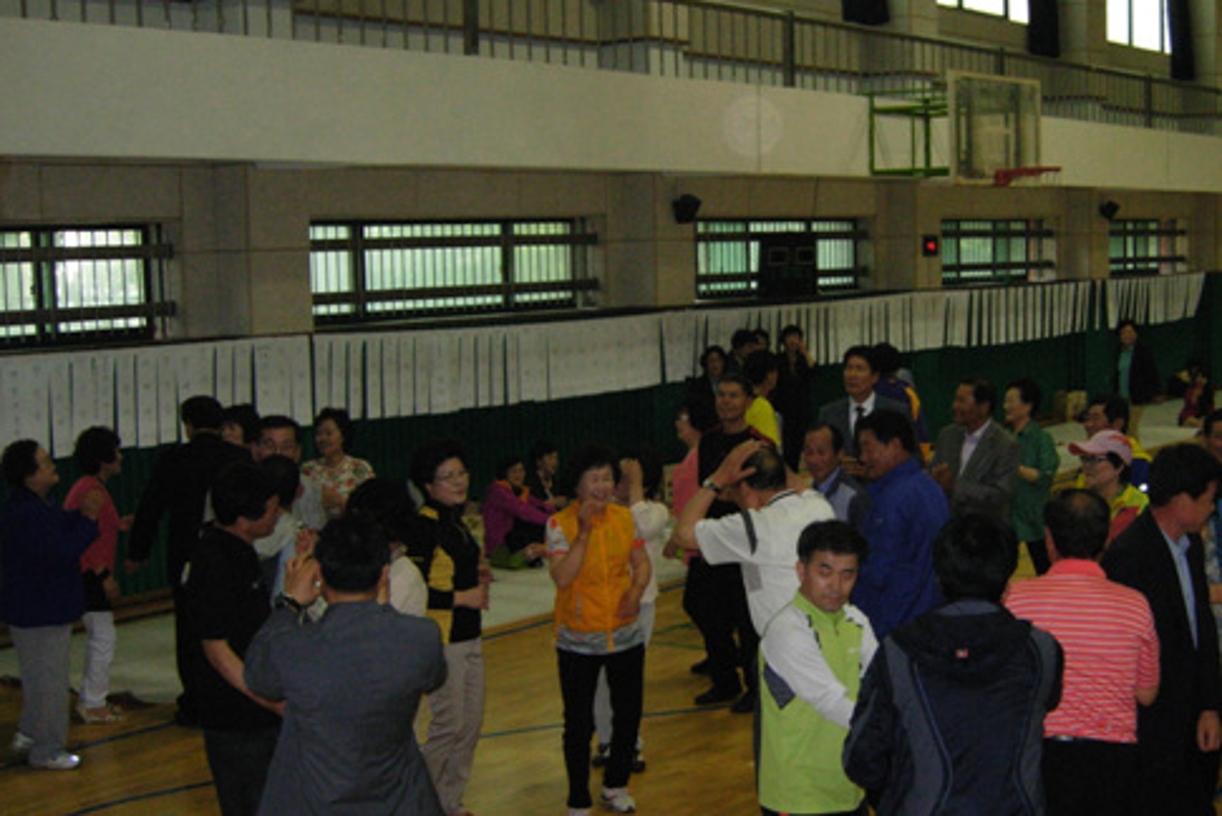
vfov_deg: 25.1
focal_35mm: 54
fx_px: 1834
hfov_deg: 36.2
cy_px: 475
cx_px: 874
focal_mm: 7.5
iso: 200
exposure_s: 1/128
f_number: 2.7
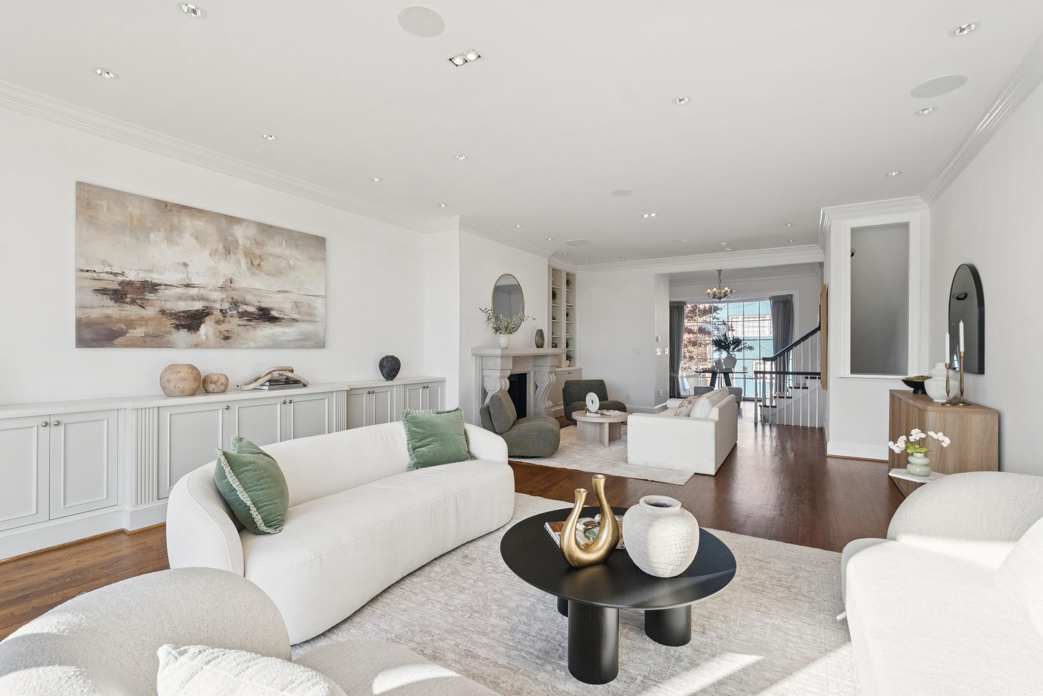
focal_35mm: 16
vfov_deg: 72.1
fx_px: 478
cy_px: 348
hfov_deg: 95.0
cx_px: 522
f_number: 6.3
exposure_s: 1/160
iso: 400
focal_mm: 16.5
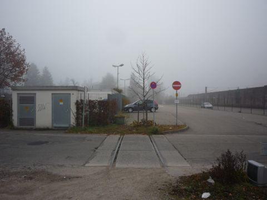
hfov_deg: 56.8
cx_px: 134
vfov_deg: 44.2
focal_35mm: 32
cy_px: 100
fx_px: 247
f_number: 4
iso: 100
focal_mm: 5.2
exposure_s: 1/250
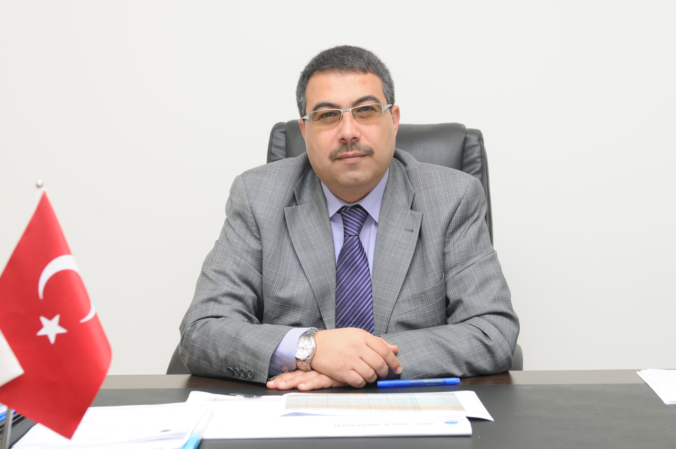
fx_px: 1182
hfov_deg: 31.9
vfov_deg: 21.5
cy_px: 224
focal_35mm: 63
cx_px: 338
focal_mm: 42
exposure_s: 1/60
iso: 250
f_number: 5
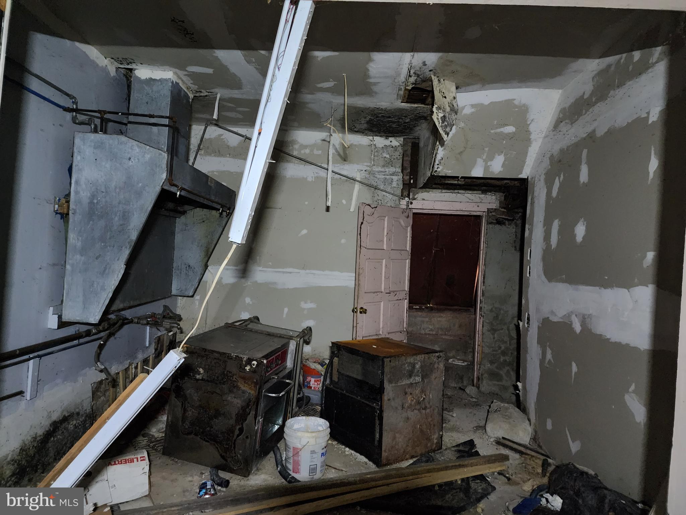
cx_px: 343
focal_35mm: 23
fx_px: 456
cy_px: 258
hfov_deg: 73.9
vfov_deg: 58.9
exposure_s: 1/26
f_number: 1.8
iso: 1250
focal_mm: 6.4
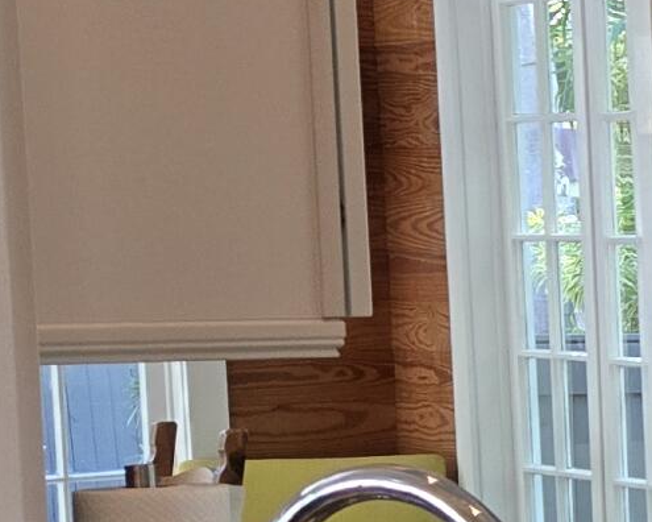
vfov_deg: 11.3
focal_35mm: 136
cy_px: 456
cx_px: 1802
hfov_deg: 10.8
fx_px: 2624
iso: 125
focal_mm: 5.4
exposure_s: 1/120
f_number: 1.8
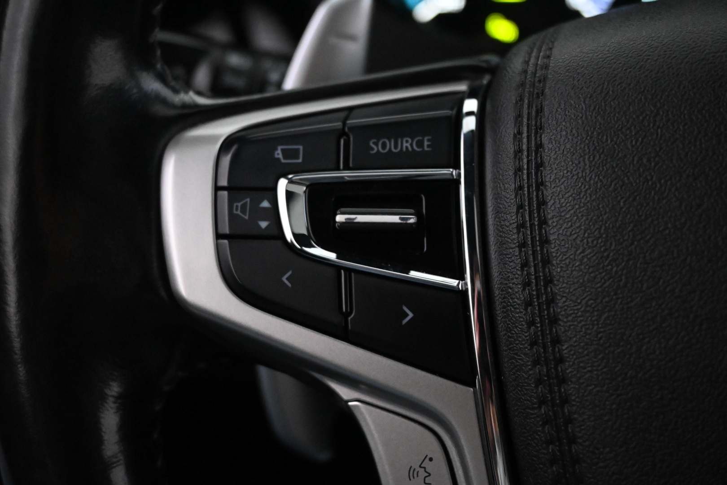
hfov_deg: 41.7
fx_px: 954
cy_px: 242
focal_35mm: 47
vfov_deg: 28.5
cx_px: 364
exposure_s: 1/50
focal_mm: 31.5
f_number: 5
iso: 7200
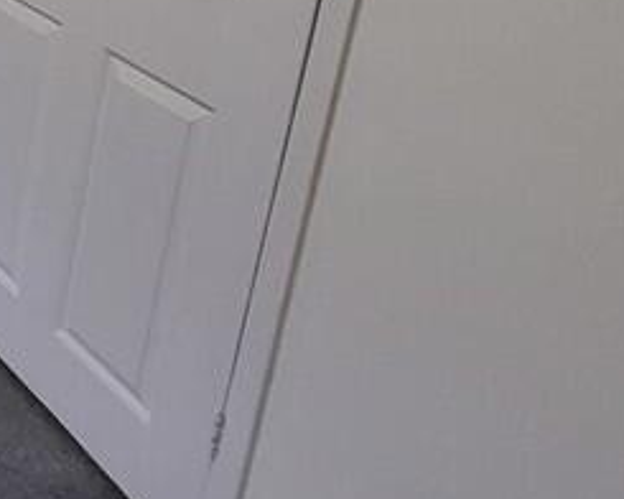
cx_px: -604
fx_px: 979
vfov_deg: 24.7
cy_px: -160
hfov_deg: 19.8
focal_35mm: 53
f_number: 2.2
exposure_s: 1/33
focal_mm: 1.74
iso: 320
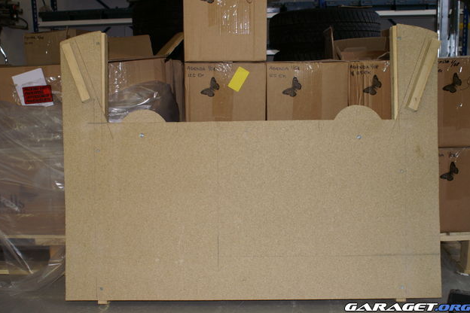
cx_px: 233
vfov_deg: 33.4
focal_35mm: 40
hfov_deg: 48.5
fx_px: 522
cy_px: 154
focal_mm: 26
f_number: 4.5
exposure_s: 1/60
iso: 400
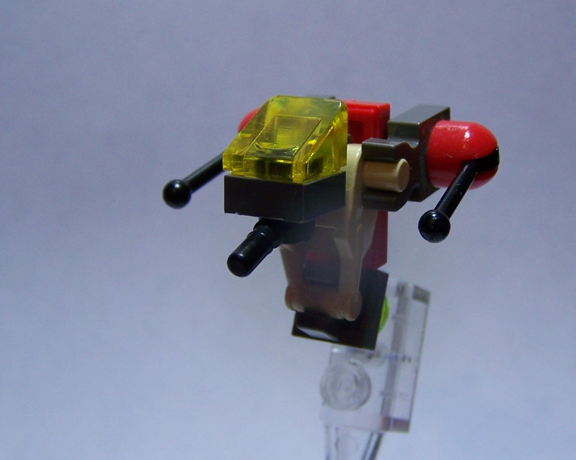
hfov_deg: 30.9
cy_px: 222
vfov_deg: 25.0
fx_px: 1040
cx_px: 345
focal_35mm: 61
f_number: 2.8
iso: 80
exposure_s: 1/60
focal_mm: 6.3
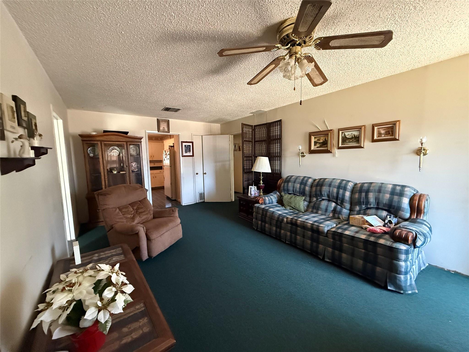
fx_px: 190
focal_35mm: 14
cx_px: 234
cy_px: 176
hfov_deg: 102.1
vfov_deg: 85.7
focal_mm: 2.22
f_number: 2.2
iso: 1000
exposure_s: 1/60
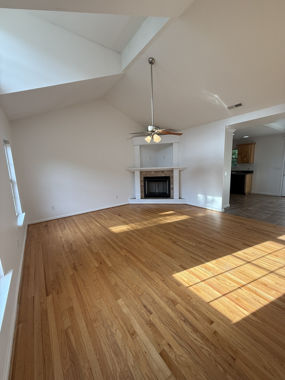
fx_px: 154
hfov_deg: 85.7
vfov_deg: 102.1
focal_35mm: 14
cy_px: 190
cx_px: 142
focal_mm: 2.22
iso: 64
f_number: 2.2
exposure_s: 1/164
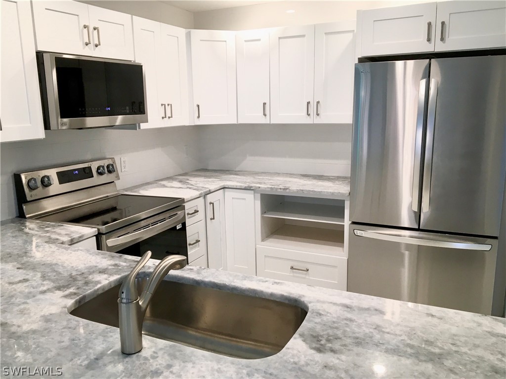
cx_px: 253
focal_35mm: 29
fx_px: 424
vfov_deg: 48.2
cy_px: 190
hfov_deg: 61.7
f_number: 2.2
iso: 32
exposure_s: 1/33
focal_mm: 4.15
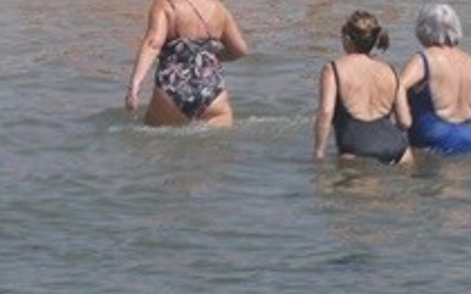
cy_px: 182
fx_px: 12432
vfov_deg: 1.4
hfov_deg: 2.2
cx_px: 213
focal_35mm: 969
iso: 80
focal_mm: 71.7
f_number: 6
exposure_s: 1/400
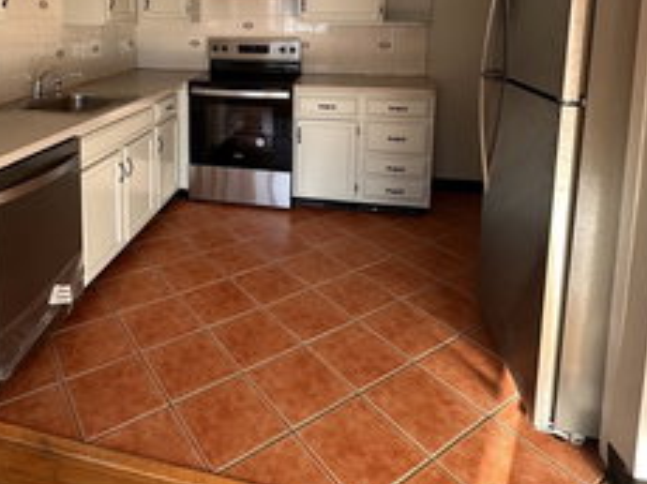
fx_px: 485
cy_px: 76
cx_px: 226
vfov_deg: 48.9
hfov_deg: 65.9
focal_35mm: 26
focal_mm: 2.22
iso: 64
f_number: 2.2
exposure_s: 1/99
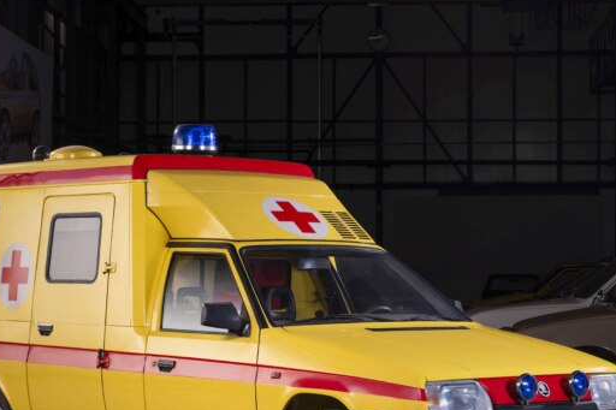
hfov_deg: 19.5
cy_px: 261
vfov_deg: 13.0
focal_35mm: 105
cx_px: 297
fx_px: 1796
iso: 100
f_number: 10
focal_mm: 70
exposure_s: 1.6
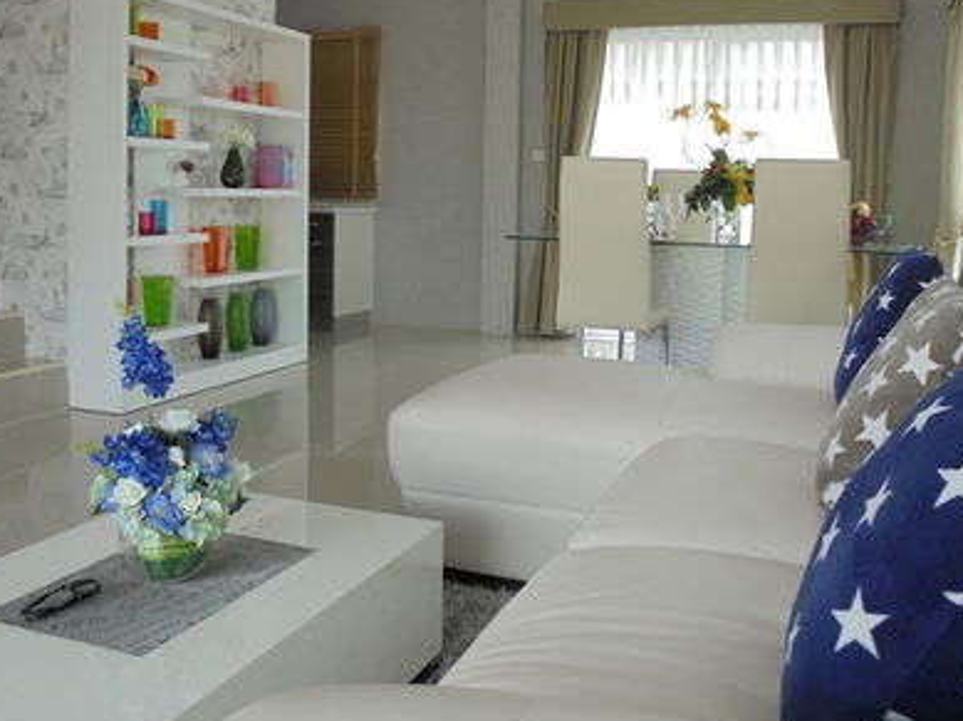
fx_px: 973
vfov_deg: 40.2
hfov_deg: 52.7
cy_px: 253
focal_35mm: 35
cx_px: 494
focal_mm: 4.6
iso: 100
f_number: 3.5
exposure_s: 1/80
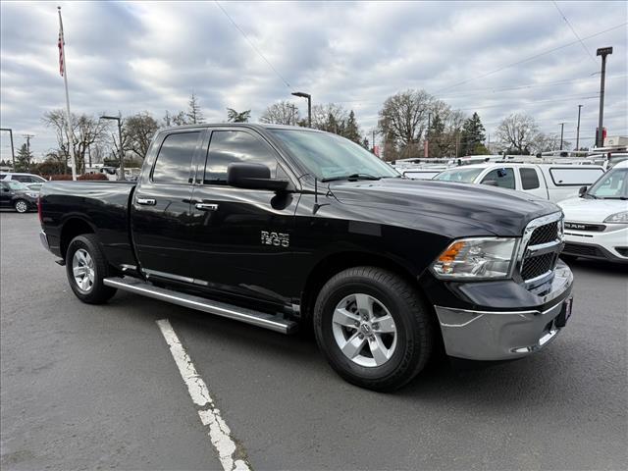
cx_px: 314
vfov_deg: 56.8
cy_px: 236
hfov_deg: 71.6
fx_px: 435
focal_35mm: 24
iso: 80
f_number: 1.78
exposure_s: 1/1949
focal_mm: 6.76
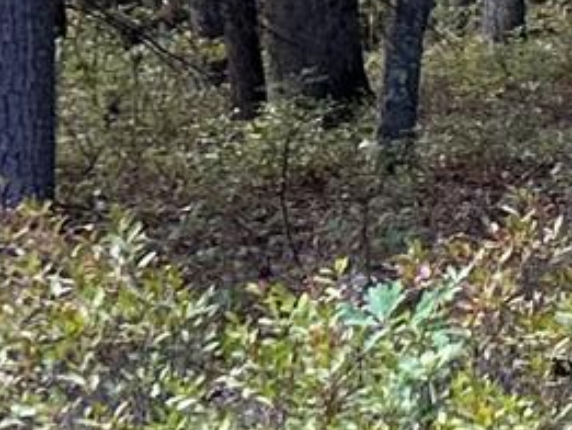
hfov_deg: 8.7
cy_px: -167
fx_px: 3108
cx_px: 1696
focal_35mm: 188
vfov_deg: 7.8
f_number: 1.78
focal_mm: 6.86
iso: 125
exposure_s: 1/121
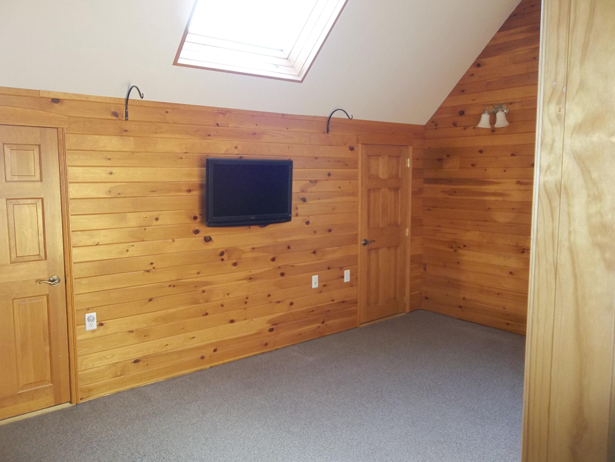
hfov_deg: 65.3
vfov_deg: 51.4
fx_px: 480
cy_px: 231
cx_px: 308
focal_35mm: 27
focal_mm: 4.9
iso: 160
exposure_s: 1/40
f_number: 3.5
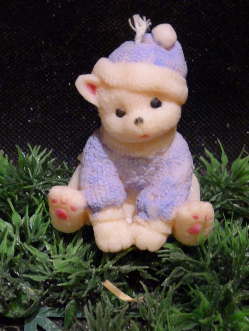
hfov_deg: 14.4
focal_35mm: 103
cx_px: 124
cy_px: 166
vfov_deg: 19.1
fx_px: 988
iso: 800
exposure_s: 1/13
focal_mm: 18.6
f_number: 3.5
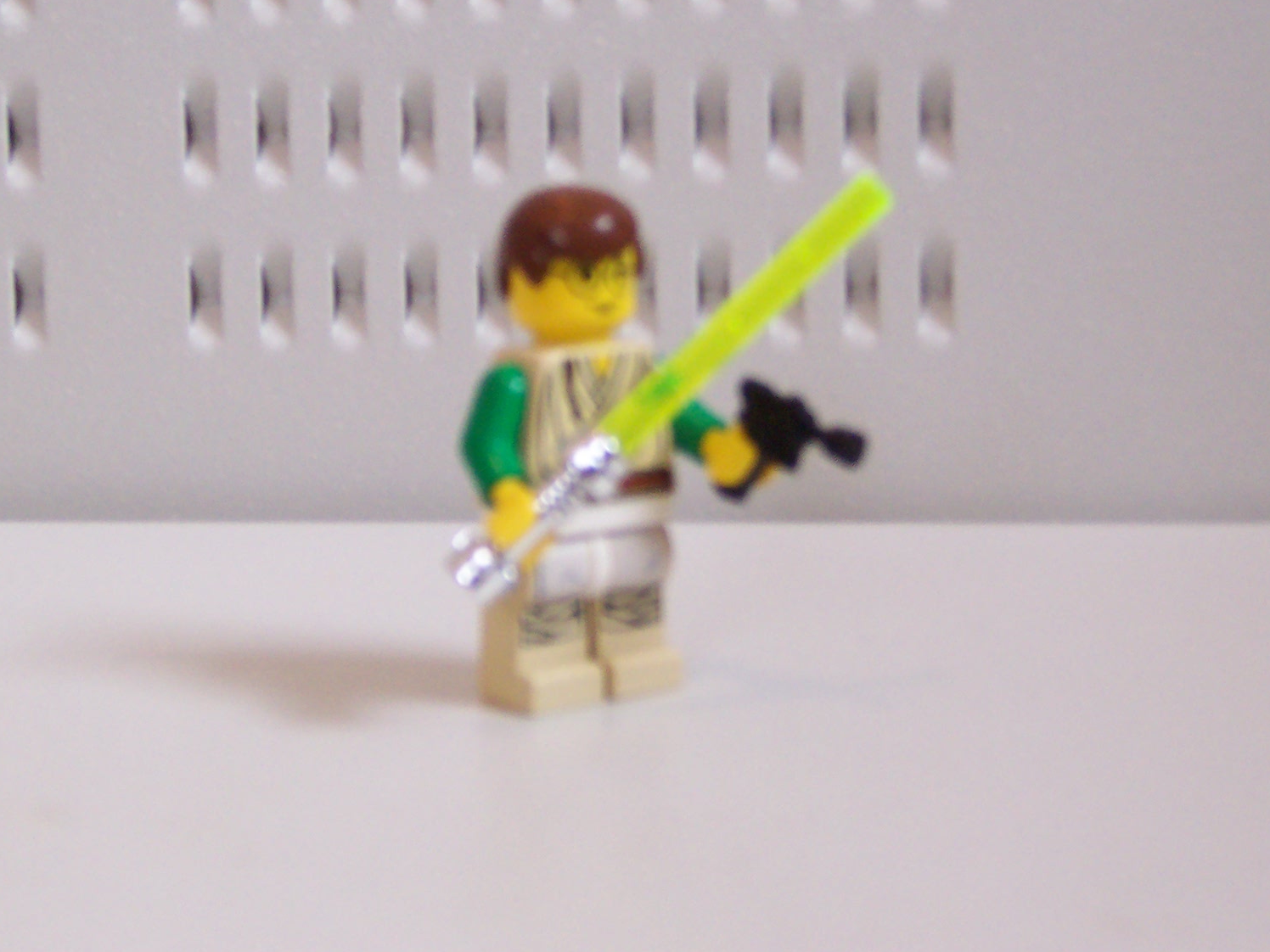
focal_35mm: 91
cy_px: 311
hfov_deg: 21.5
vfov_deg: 16.2
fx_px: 3339
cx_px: 621
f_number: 3.4
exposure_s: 1/15
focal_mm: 10.4
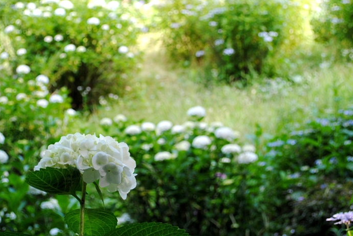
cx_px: 172
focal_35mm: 93
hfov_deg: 21.9
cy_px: 96
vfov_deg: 14.7
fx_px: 913
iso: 400
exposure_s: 1/125
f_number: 5.3
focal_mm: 42
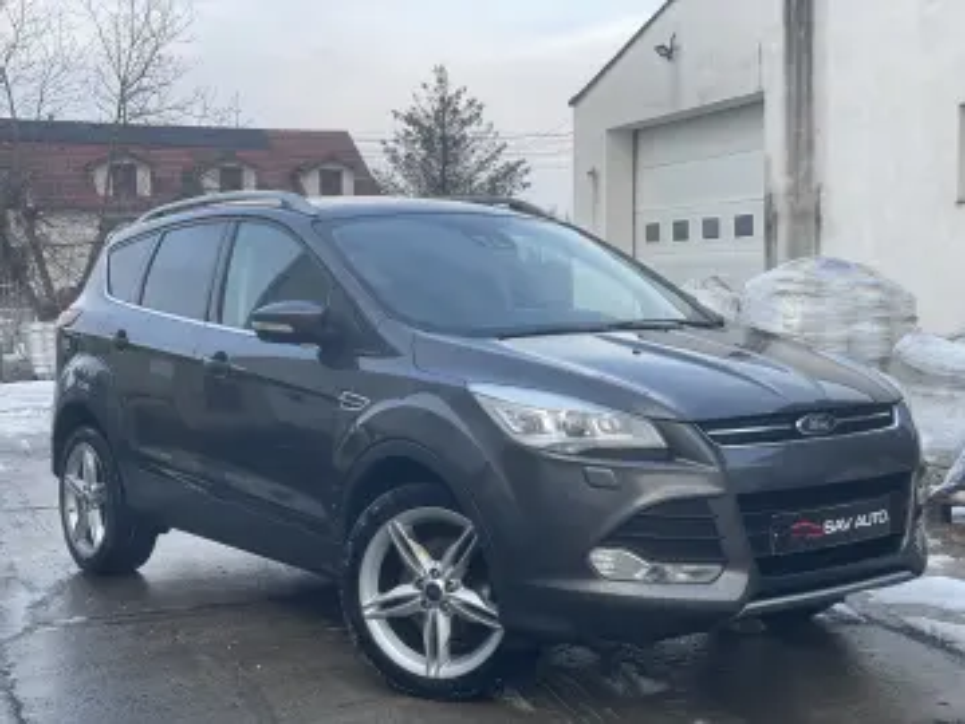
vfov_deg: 28.0
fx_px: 1450
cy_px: 362
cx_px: 482
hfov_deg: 36.8
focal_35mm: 52
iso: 25
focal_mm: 6
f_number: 2
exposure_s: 1/122
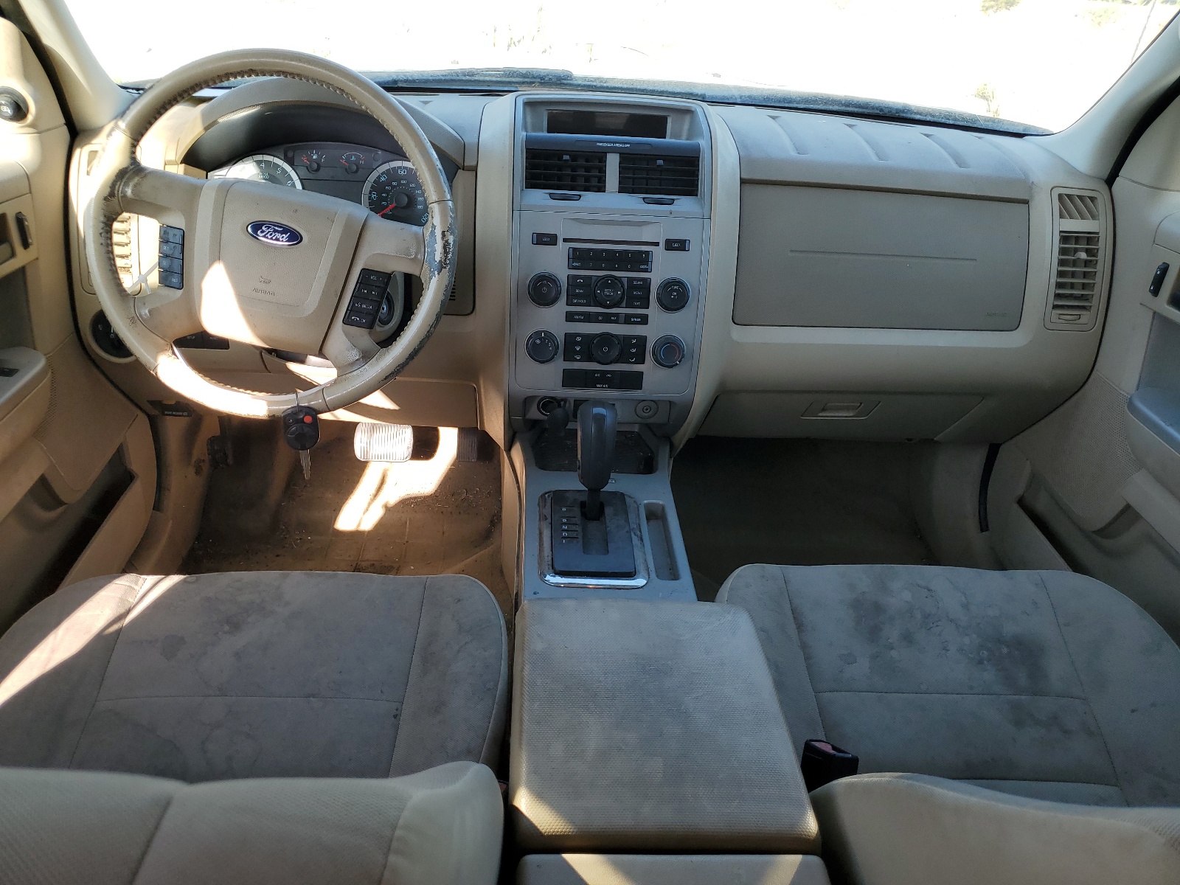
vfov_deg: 53.1
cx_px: 590
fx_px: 886
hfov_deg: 67.3
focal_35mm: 26
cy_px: 442
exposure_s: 1/357
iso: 50
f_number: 1.5
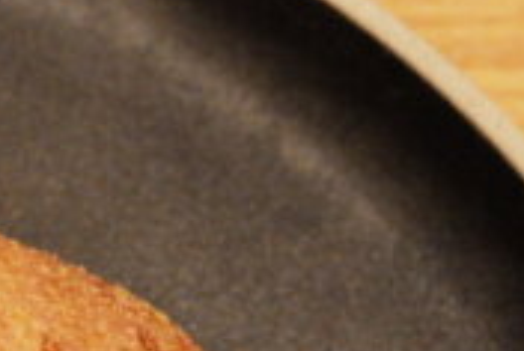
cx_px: -319
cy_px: 367
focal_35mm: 201
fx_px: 2931
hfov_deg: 9.8
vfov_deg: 6.8
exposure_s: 1/50
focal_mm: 46
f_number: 8
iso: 8000
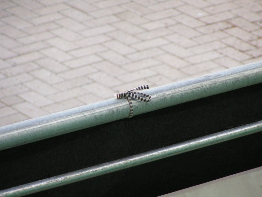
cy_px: 98
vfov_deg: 4.4
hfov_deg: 5.8
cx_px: 131
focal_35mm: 340
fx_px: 2573
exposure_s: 1/200
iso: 200
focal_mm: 52
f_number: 3.5
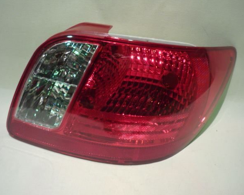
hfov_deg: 52.9
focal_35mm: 34
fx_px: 245
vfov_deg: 43.3
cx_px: 118
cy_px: 97
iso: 100
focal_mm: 5.2
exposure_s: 1/8
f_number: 3.3
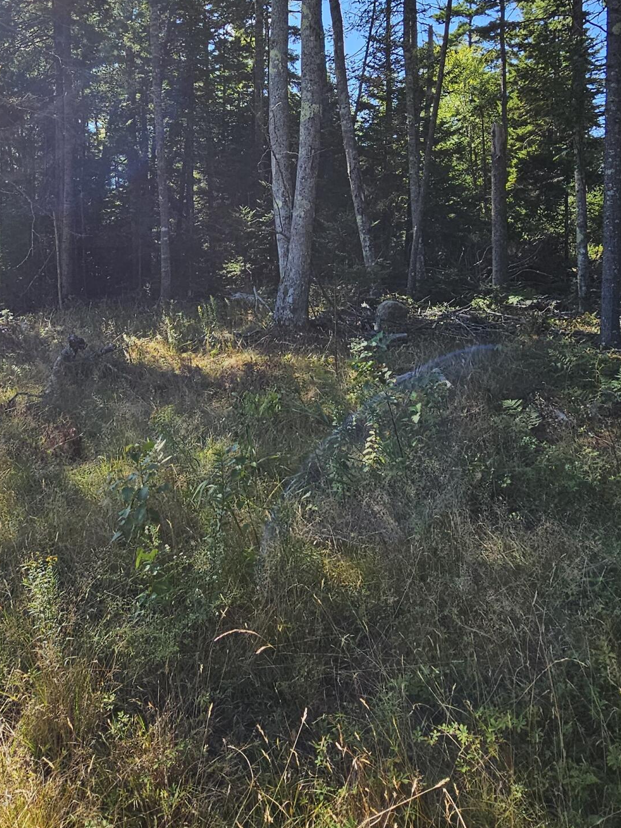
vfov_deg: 63.4
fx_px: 646
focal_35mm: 27
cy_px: 264
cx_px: 229
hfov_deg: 50.8
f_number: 2.2
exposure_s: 1/1102
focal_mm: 2.2
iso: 50
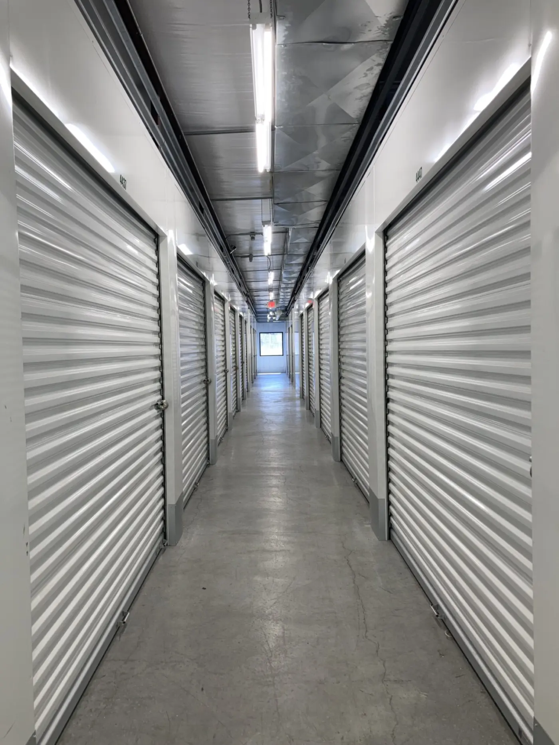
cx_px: 280
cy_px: 372
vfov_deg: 63.4
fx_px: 603
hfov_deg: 49.7
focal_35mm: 28
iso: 20
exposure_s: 1/19
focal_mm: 3.99
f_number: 1.8
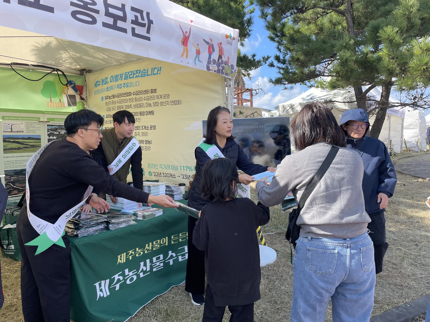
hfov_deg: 67.3
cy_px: 161
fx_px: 323
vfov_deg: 53.1
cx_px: 215
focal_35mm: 26
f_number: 1.6
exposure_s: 1/903
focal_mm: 4.2
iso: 32
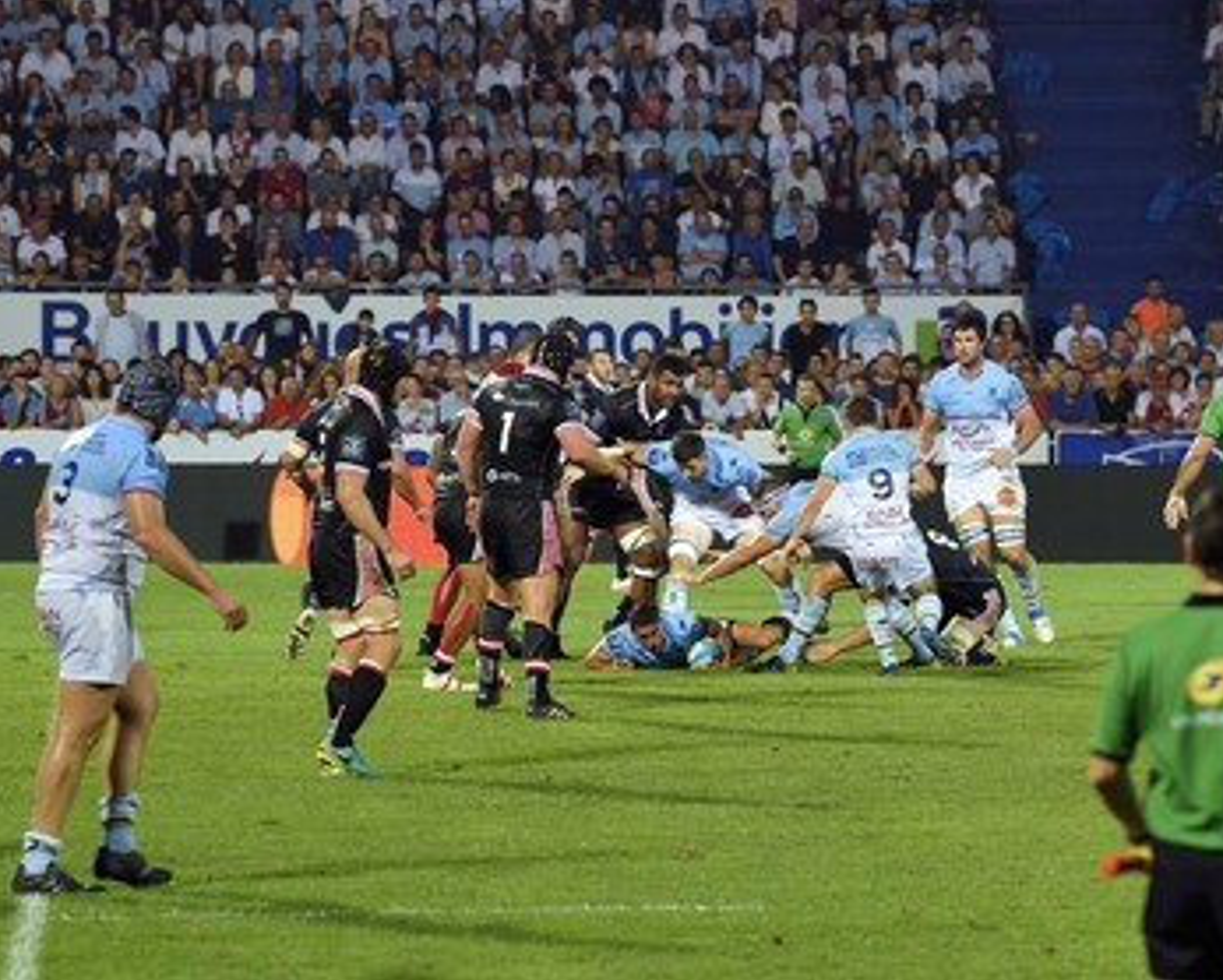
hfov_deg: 8.5
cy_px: 490
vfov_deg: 6.8
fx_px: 8221
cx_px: 701
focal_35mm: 227
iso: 800
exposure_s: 1/200
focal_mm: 200
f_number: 5.6
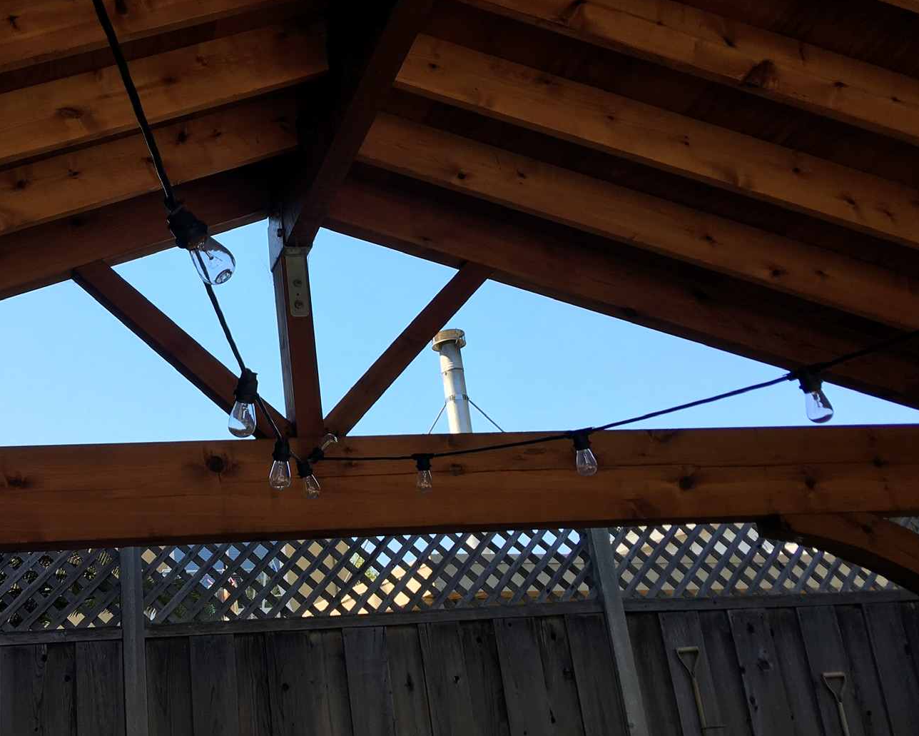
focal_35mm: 45
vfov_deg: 33.3
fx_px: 1224
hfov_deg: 40.2
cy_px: 293
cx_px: 250
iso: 25
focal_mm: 4.15
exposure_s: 1/377
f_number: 2.2
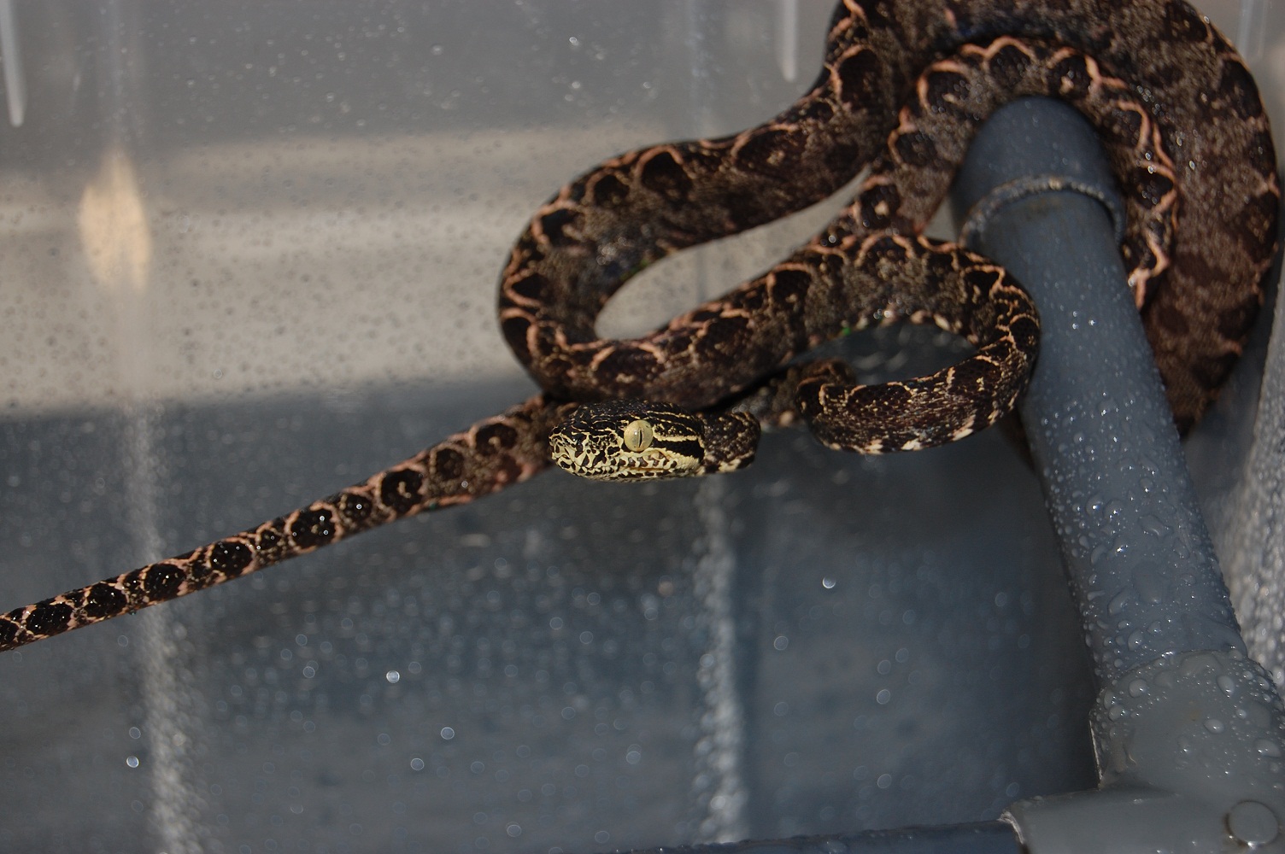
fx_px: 2942
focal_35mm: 82
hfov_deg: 24.6
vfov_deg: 16.5
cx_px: 642
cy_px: 427
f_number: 5.6
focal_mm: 55
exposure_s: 1/125
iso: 200
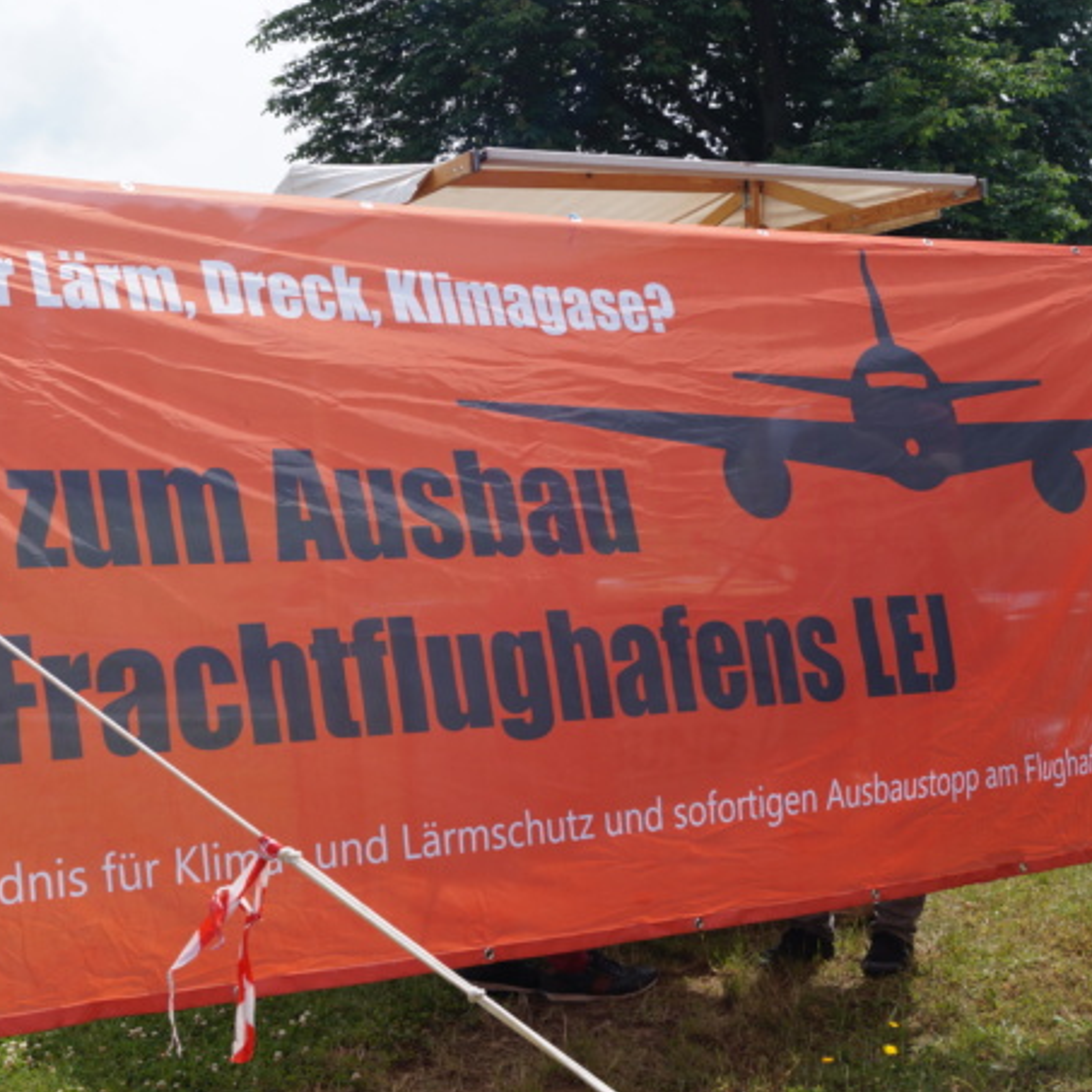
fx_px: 1963
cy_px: 546
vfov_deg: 31.1
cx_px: 386
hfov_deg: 30.9
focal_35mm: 55
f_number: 10
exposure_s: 1/125
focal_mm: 28
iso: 100
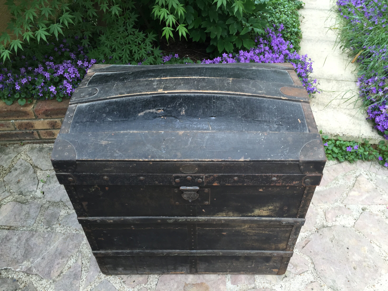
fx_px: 325
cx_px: 194
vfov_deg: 48.2
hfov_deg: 61.7
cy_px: 146
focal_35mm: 29
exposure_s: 1/120
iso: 32
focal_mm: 4.15
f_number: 2.2
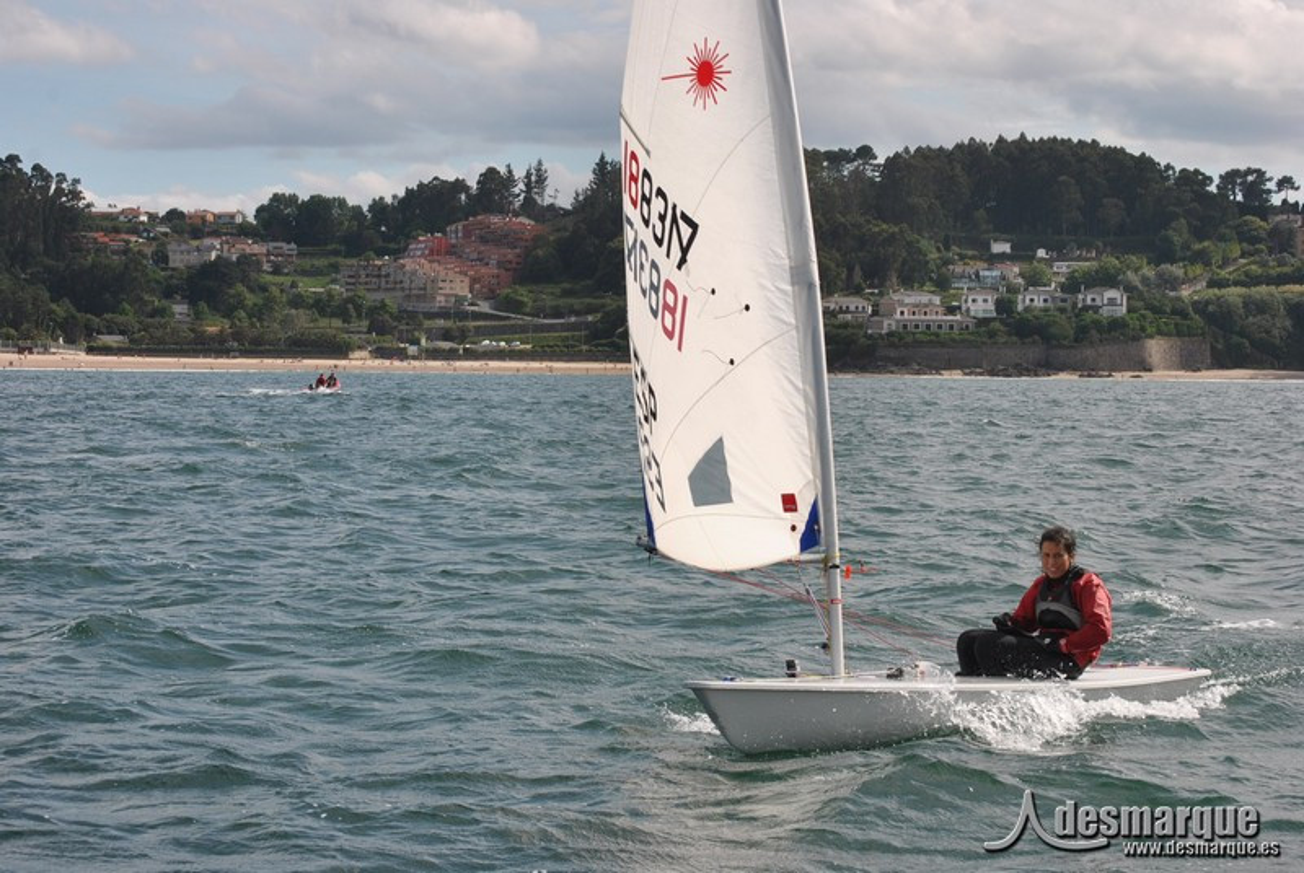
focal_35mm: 82
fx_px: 2993
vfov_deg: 16.6
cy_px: 436
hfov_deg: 24.6
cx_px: 652
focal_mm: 55
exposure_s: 1/320
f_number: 9
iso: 100
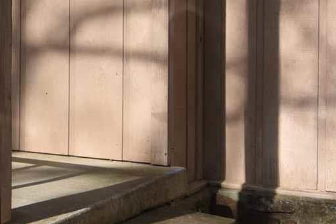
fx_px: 840
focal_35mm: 90
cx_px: -162
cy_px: 43
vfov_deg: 15.1
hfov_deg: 19.7
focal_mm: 15
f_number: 9
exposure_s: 1/200
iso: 100
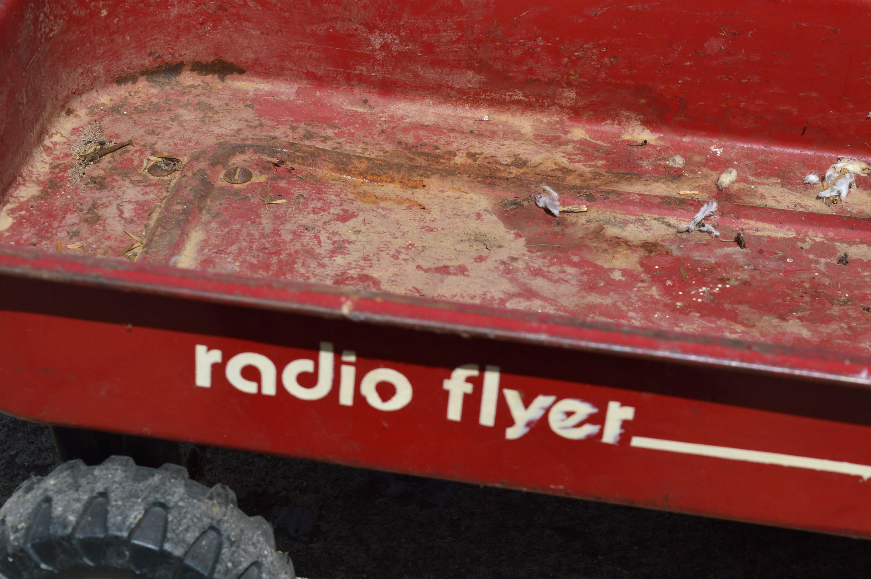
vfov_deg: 16.5
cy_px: 290
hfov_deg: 24.6
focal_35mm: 82
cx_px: 436
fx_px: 1994
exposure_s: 1/1250
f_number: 10
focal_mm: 55
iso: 200
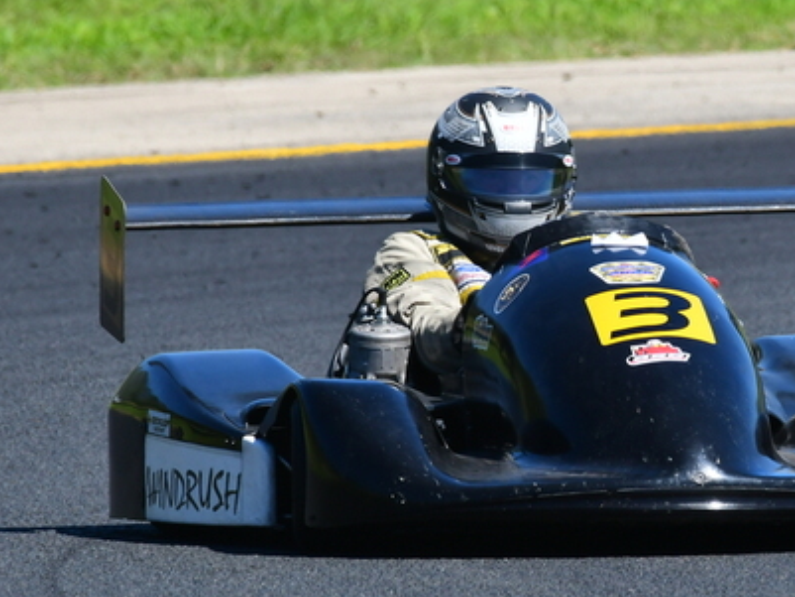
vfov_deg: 1.0
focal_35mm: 1437
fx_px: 33012
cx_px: 646
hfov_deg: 1.4
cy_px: 187
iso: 500
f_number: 11
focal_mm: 500
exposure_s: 1/640
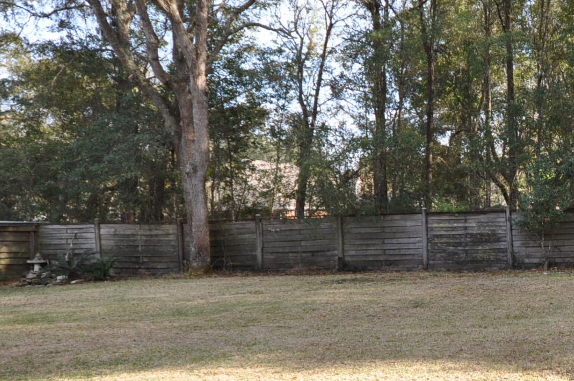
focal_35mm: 41
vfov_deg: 32.5
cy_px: 225
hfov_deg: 39.7
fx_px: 653
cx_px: 615
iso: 200
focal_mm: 10
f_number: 5.6
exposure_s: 1/125
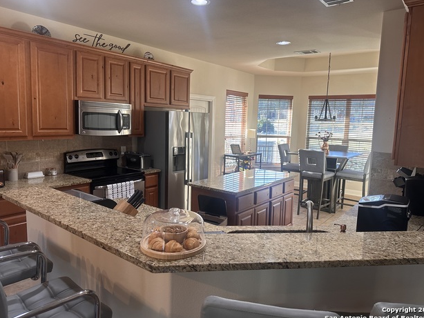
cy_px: 157
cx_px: 216
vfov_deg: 54.9
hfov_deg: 69.4
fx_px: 306
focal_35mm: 25
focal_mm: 6.86
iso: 200
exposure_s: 1/120
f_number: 1.78
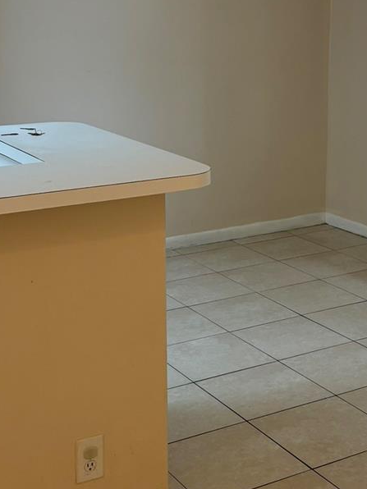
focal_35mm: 67
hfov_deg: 21.8
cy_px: 181
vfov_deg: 28.9
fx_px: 947
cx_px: 255
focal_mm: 5.96
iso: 80
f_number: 1.6
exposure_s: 1/60
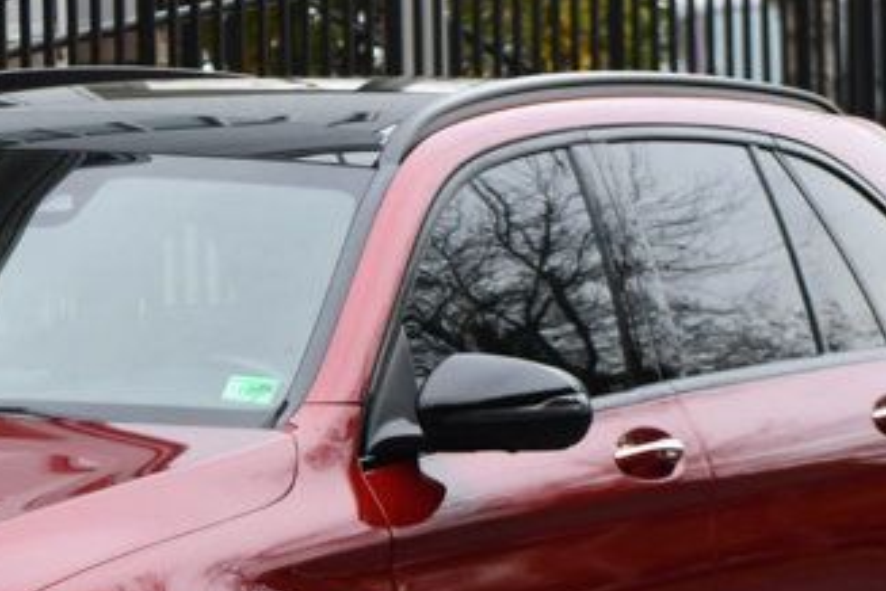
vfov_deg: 3.2
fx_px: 10631
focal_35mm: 432
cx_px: 24
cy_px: 420
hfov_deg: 4.8
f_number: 5.6
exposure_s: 1/250
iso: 360
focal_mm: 92
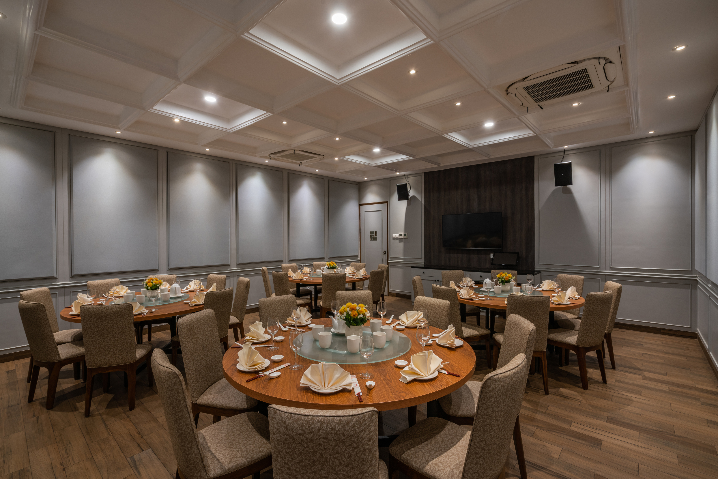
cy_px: 240
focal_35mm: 16
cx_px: 359
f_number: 13
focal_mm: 16
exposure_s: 1.6
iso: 100
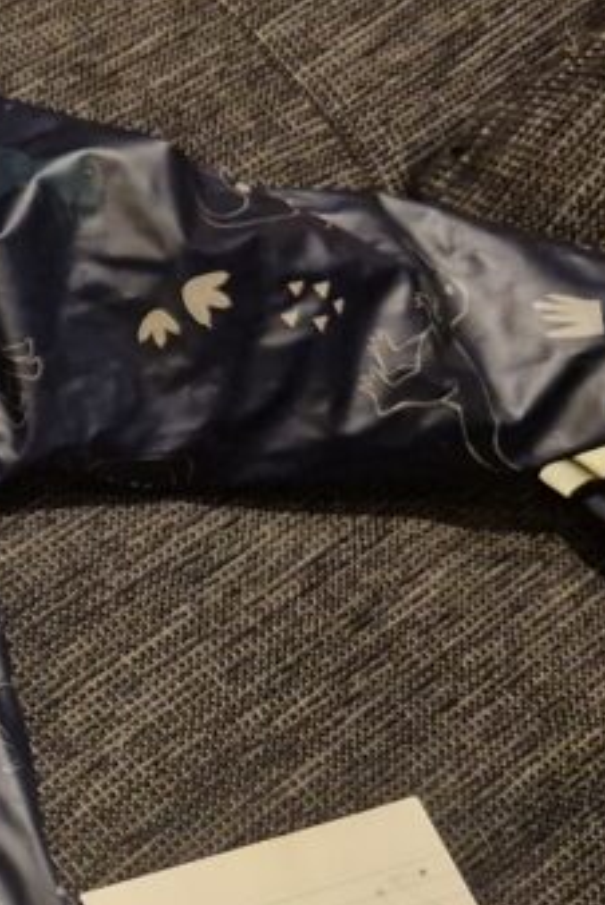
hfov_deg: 11.4
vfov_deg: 20.6
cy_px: 562
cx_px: -865
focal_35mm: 99
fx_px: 2490
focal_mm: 5.4
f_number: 1.8
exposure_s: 1/100
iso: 400
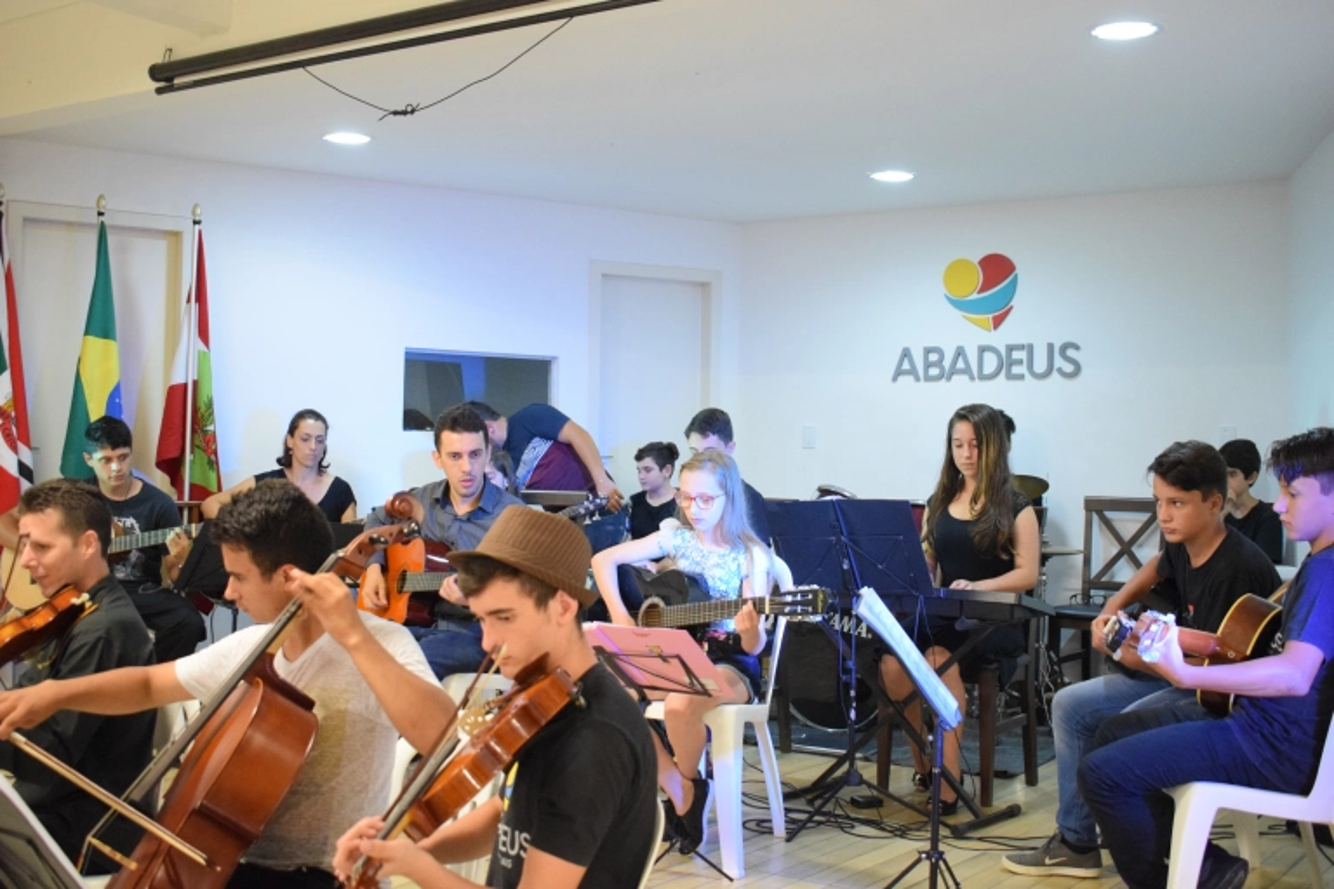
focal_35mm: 42
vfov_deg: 31.9
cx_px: 667
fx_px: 1556
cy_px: 444
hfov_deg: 46.4
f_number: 4.2
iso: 3600
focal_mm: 28
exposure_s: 1/60
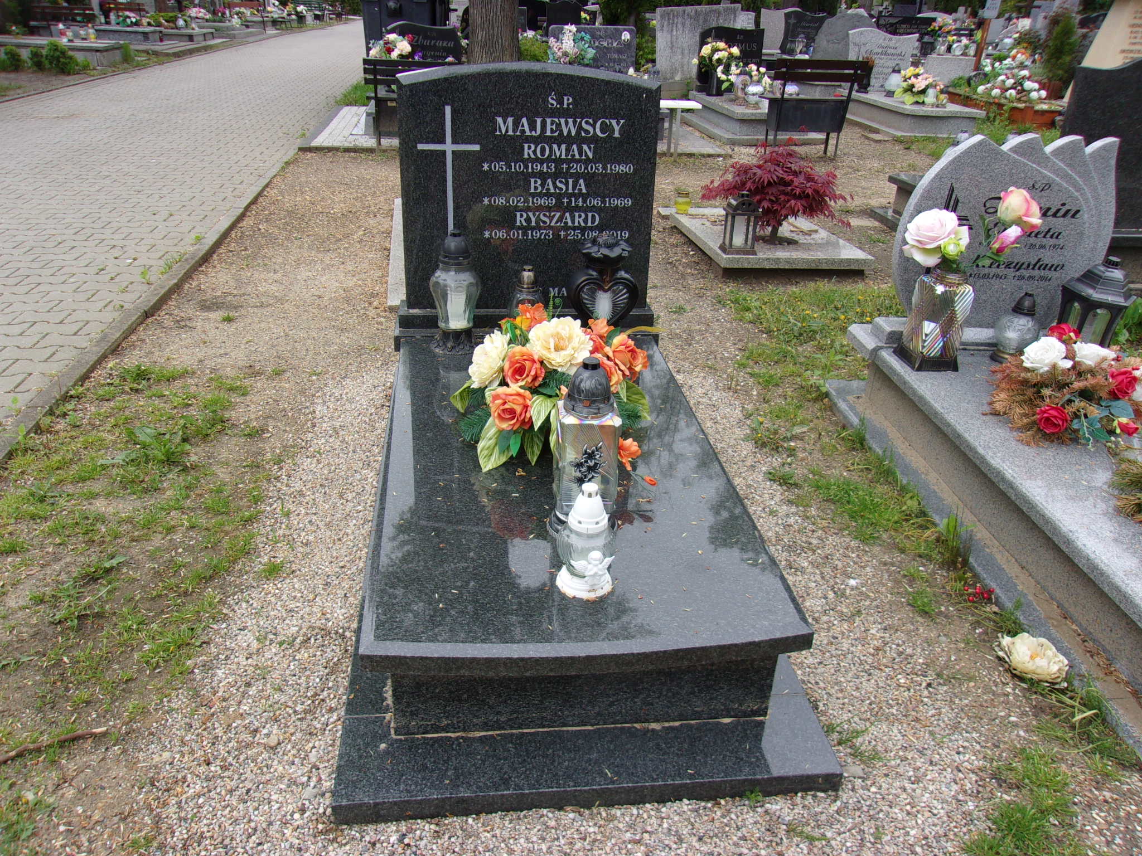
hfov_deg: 65.3
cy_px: 428
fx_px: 891
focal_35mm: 27
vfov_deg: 51.4
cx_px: 571
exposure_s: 1/140
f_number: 3
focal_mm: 4.9
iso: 80
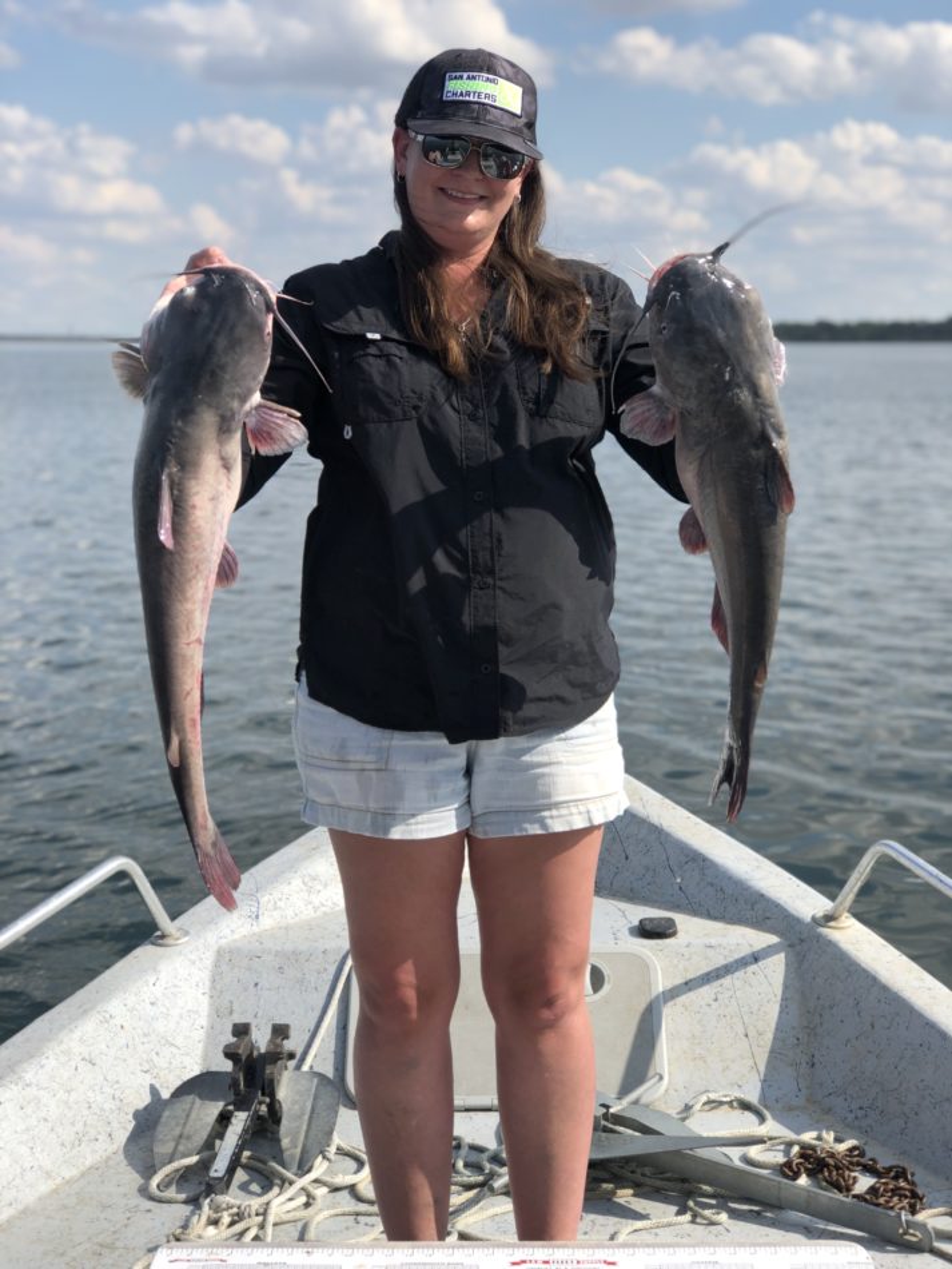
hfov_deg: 25.7
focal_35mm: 57
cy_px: 634
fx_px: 2089
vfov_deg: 33.8
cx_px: 476
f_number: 2.8
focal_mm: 6.6
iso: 20
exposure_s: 1/762
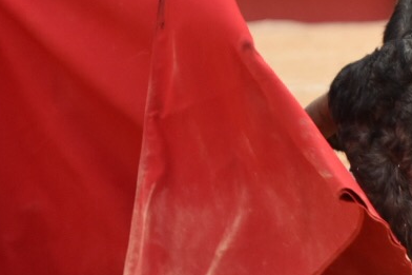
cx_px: 428
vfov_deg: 1.3
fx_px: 11828
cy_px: 59
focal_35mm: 1034
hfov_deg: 2.0
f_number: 5.6
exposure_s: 1/640
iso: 1100
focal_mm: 250
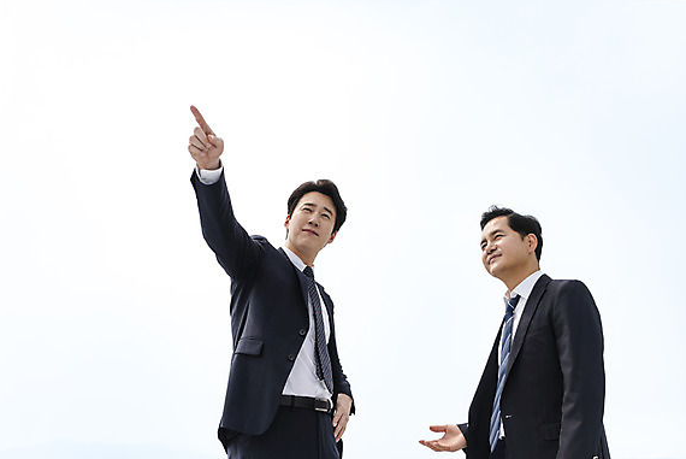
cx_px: 357
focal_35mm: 42
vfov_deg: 31.9
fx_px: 801
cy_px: 239
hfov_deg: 46.4
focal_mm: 40
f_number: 2.8
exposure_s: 1/8000
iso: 400
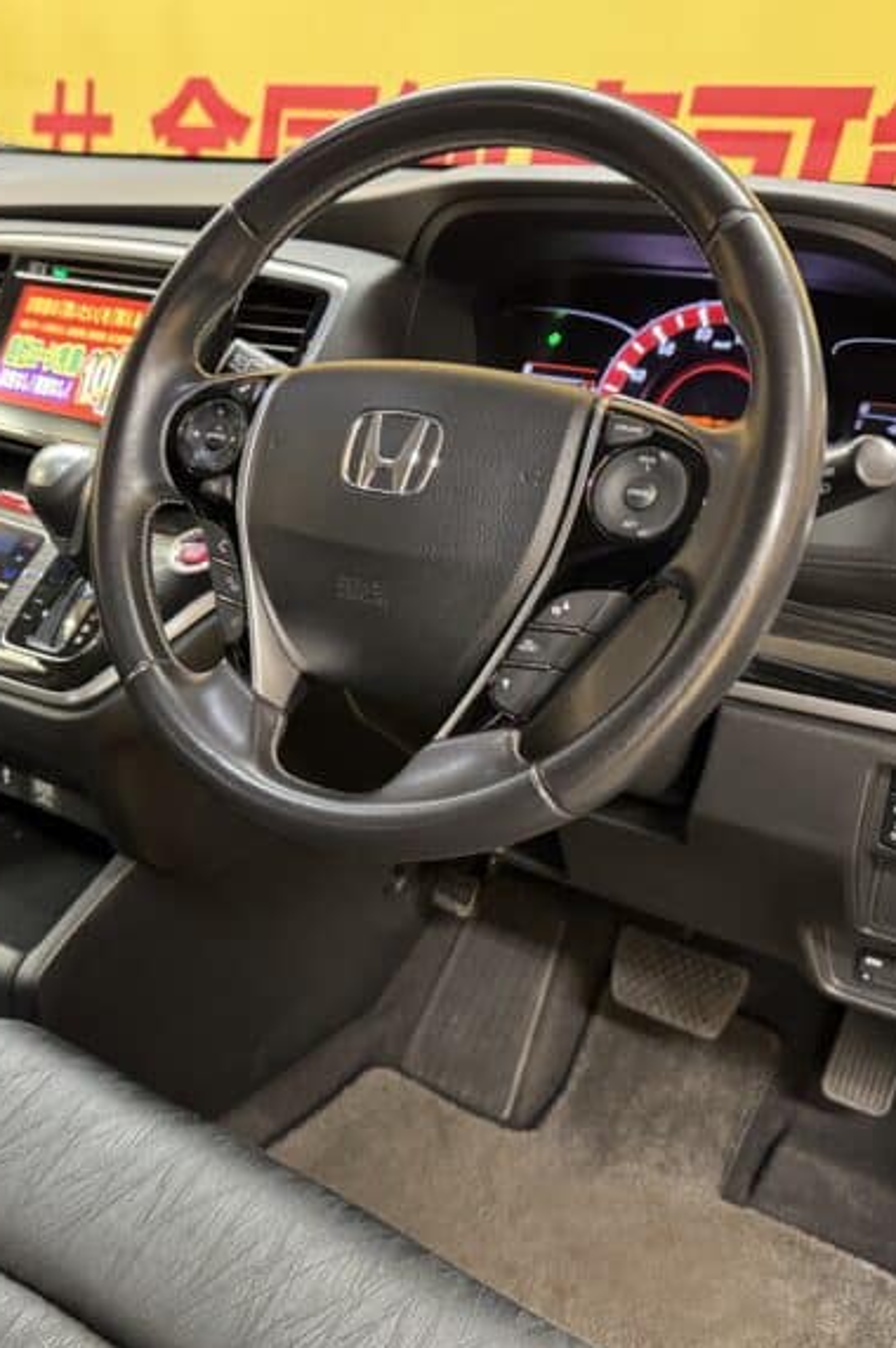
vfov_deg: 54.5
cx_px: 307
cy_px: 666
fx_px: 1308
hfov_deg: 37.4
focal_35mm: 35
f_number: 1.78
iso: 800
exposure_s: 1/55
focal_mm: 6.76
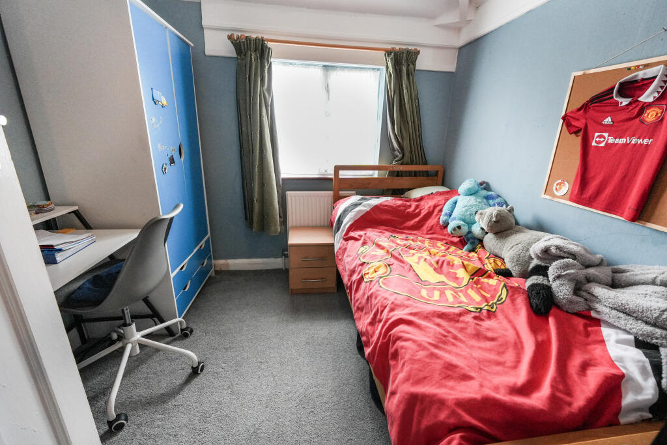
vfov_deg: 77.3
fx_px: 278
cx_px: 334
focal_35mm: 15
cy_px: 222
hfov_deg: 100.4
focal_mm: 10
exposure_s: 1/160
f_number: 4
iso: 1600
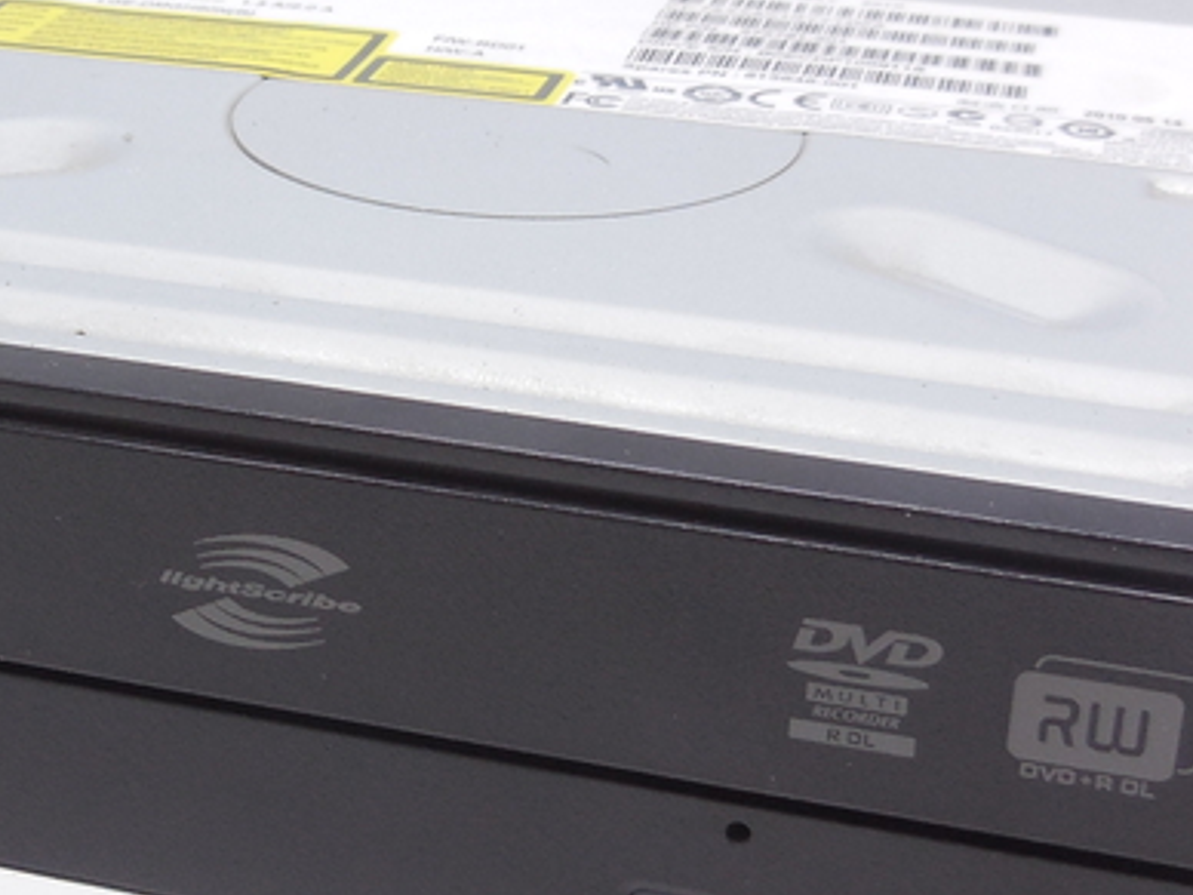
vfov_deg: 22.3
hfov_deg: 29.1
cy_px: 443
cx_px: 357
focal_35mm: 66
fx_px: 2275
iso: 125
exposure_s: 1/100
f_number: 3.1
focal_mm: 4.5
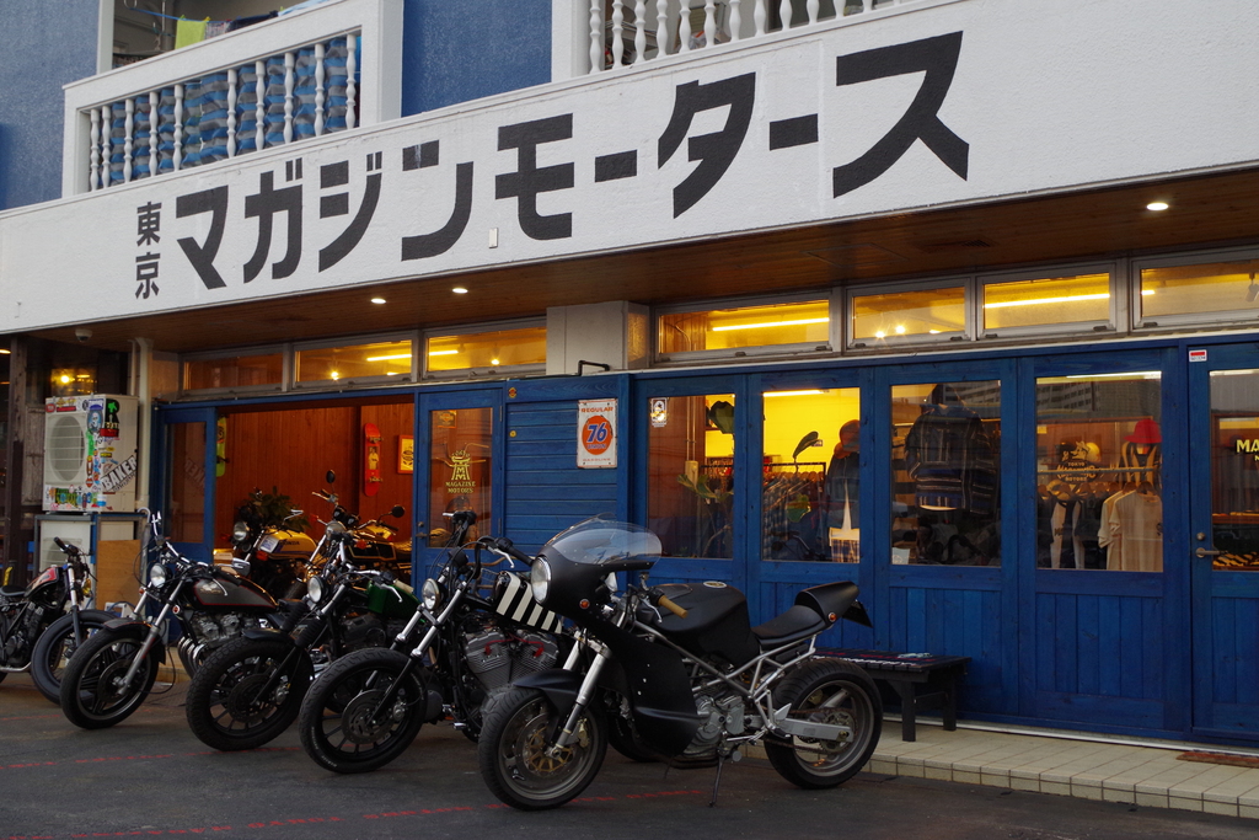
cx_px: 630
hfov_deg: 46.4
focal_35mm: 42
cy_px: 420
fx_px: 1469
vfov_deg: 31.9
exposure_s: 1/60
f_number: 6.3
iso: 800
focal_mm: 28.13
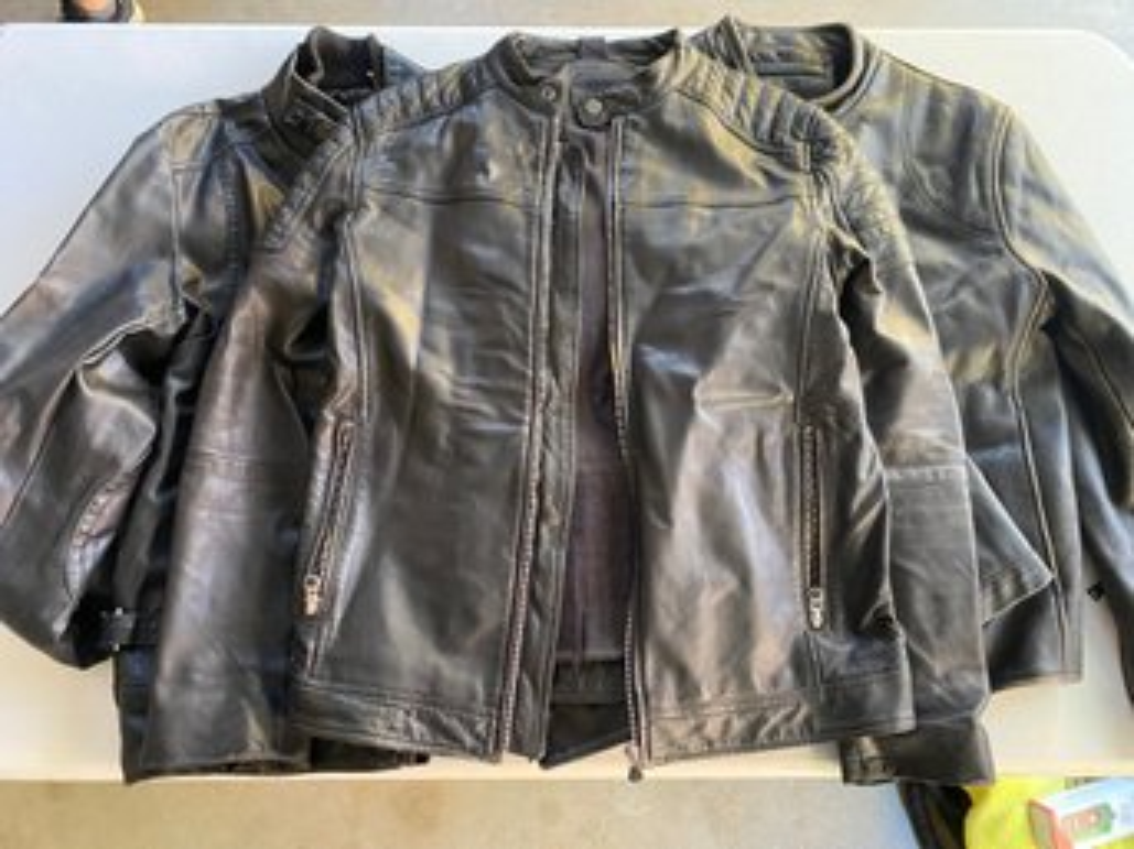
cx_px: 567
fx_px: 851
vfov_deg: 53.0
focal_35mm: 26
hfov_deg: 67.3
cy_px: 424
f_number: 1.8
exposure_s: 1/60
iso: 500
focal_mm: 4.25
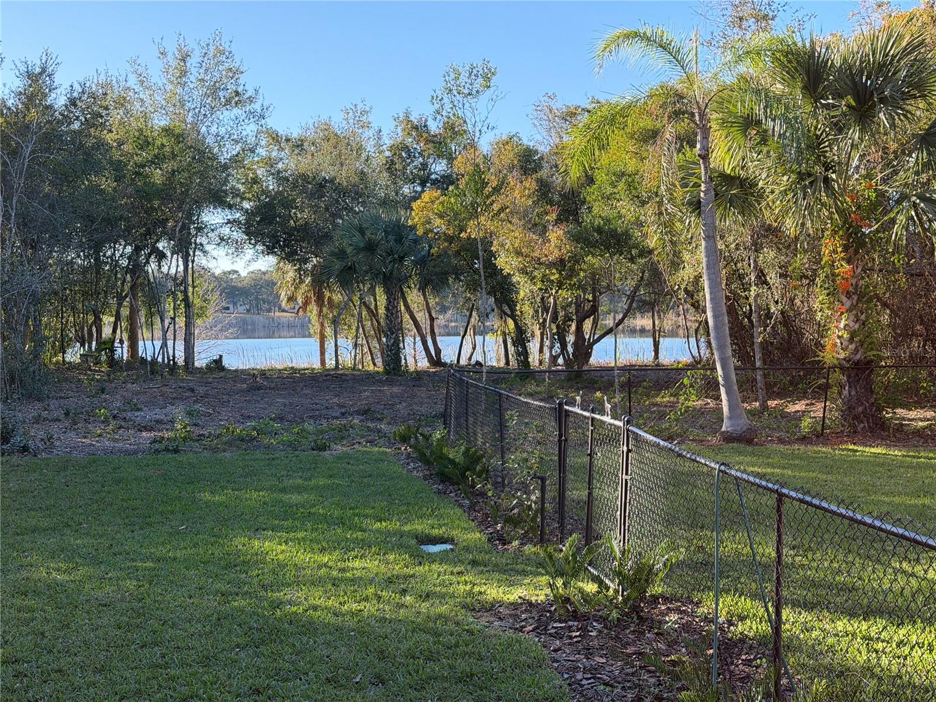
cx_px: 468
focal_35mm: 48
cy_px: 351
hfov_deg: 39.7
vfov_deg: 30.3
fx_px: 1298
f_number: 1.78
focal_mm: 6.76
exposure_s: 1/802
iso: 100
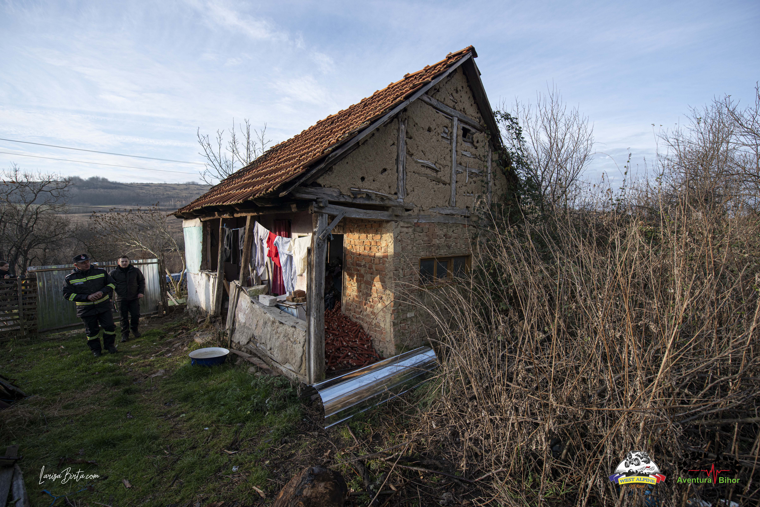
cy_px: 254
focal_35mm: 14
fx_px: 296
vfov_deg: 81.3
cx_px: 380
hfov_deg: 104.2
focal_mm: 14
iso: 250
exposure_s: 1/800
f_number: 4
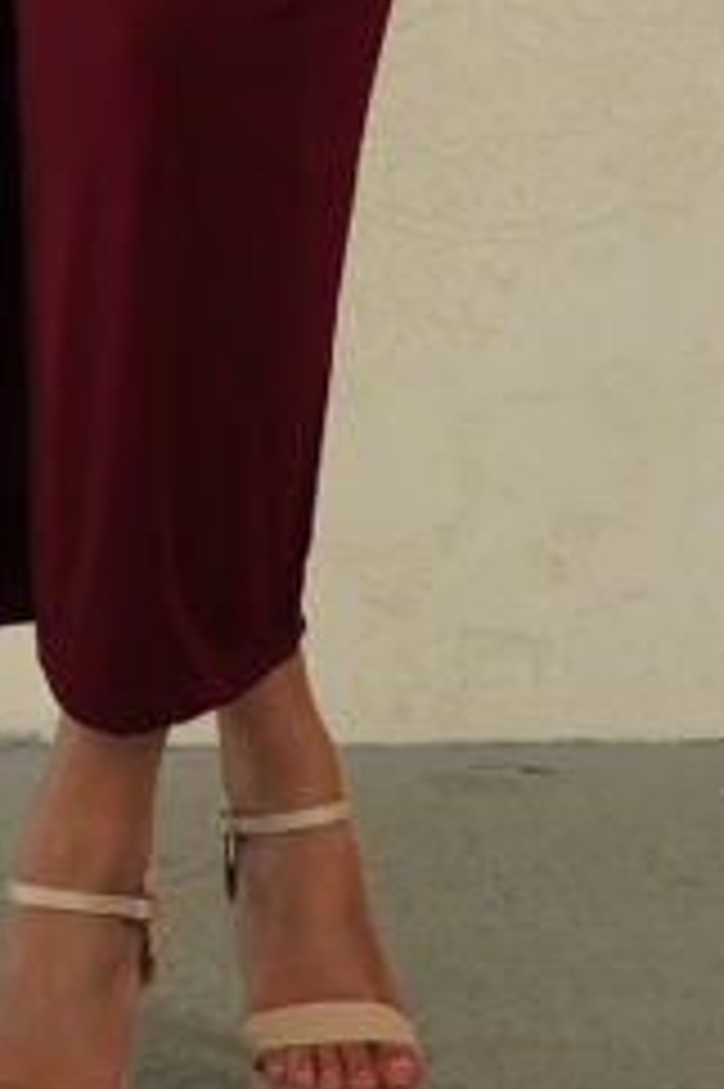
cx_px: 389
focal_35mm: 159
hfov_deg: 8.6
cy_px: -576
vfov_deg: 12.3
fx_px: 4797
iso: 640
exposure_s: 1/500
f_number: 3.2
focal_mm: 39.2
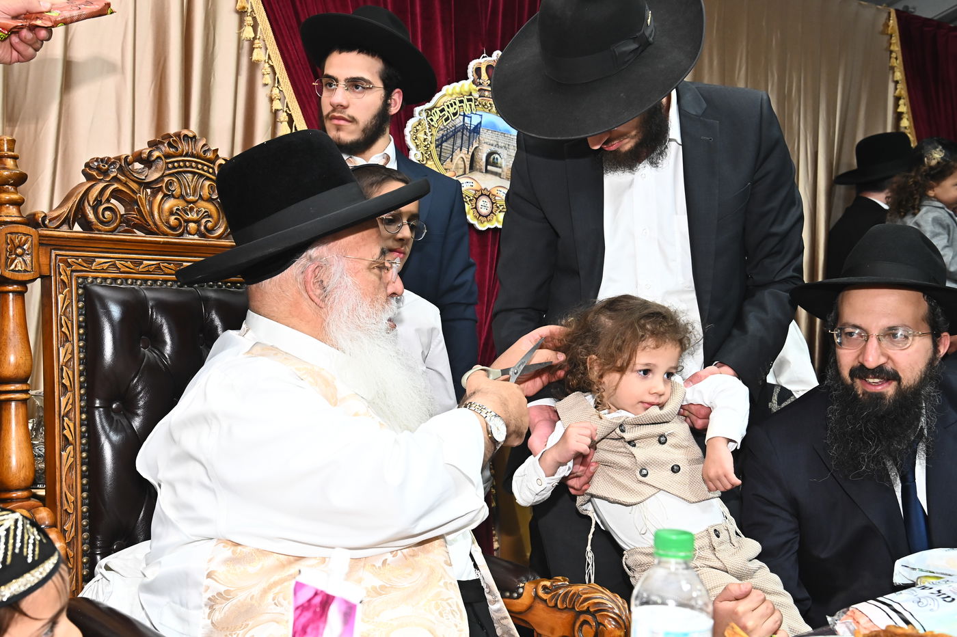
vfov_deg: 29.2
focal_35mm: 46
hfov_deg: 42.8
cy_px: 318
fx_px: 1222
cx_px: 478
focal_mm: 46
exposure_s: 1/200
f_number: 8
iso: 2000
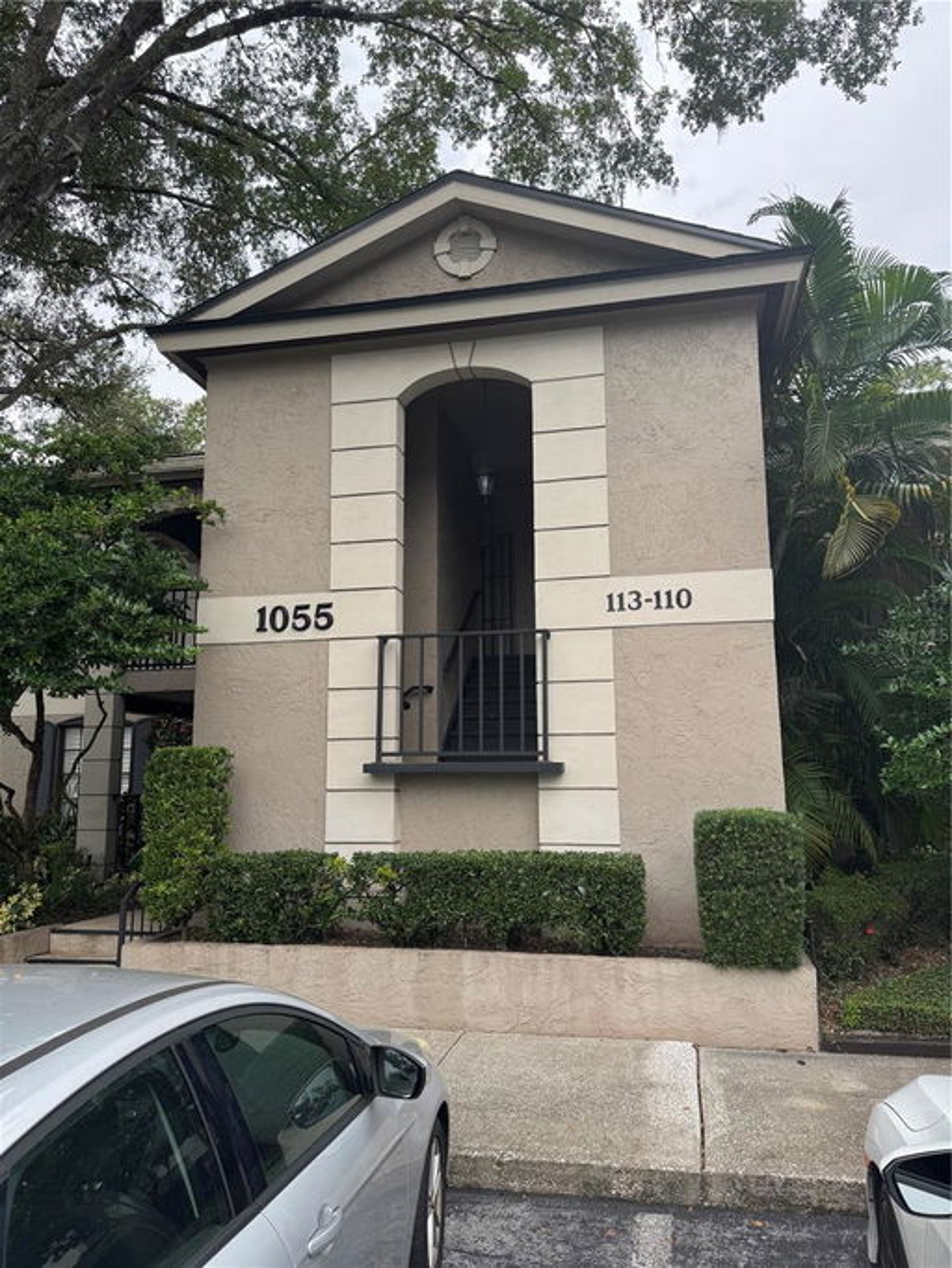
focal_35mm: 24
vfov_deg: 71.6
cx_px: 476
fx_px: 880
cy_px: 634
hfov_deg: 56.8
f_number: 1.78
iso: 64
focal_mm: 6.76
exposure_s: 1/163
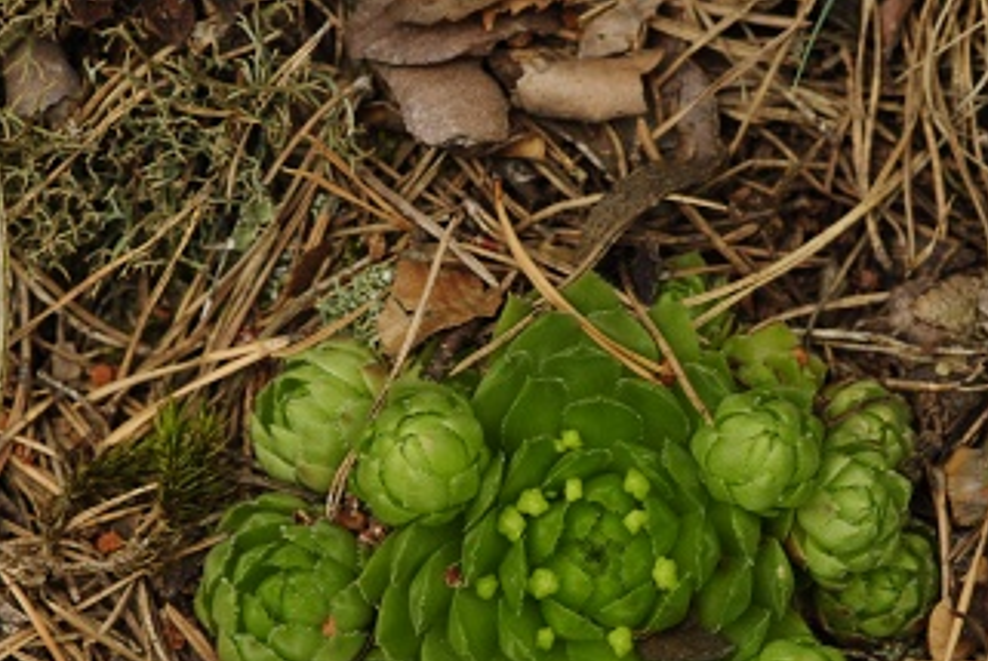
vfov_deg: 7.2
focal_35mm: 191
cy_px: 490
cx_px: 582
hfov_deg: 10.8
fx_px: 5242
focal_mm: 85
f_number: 7.1
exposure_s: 1/100
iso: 100
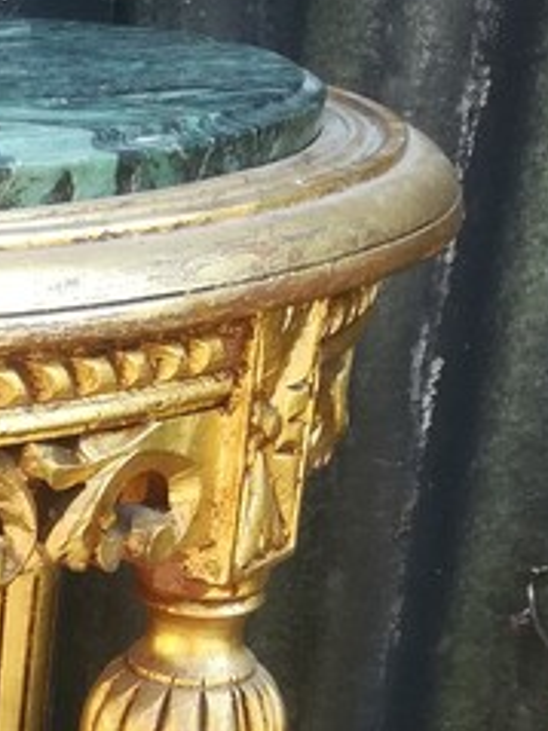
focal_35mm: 87
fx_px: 1838
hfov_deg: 15.5
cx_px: -306
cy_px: 881
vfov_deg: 21.0
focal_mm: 3.83
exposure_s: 1/100
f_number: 2.2
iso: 100
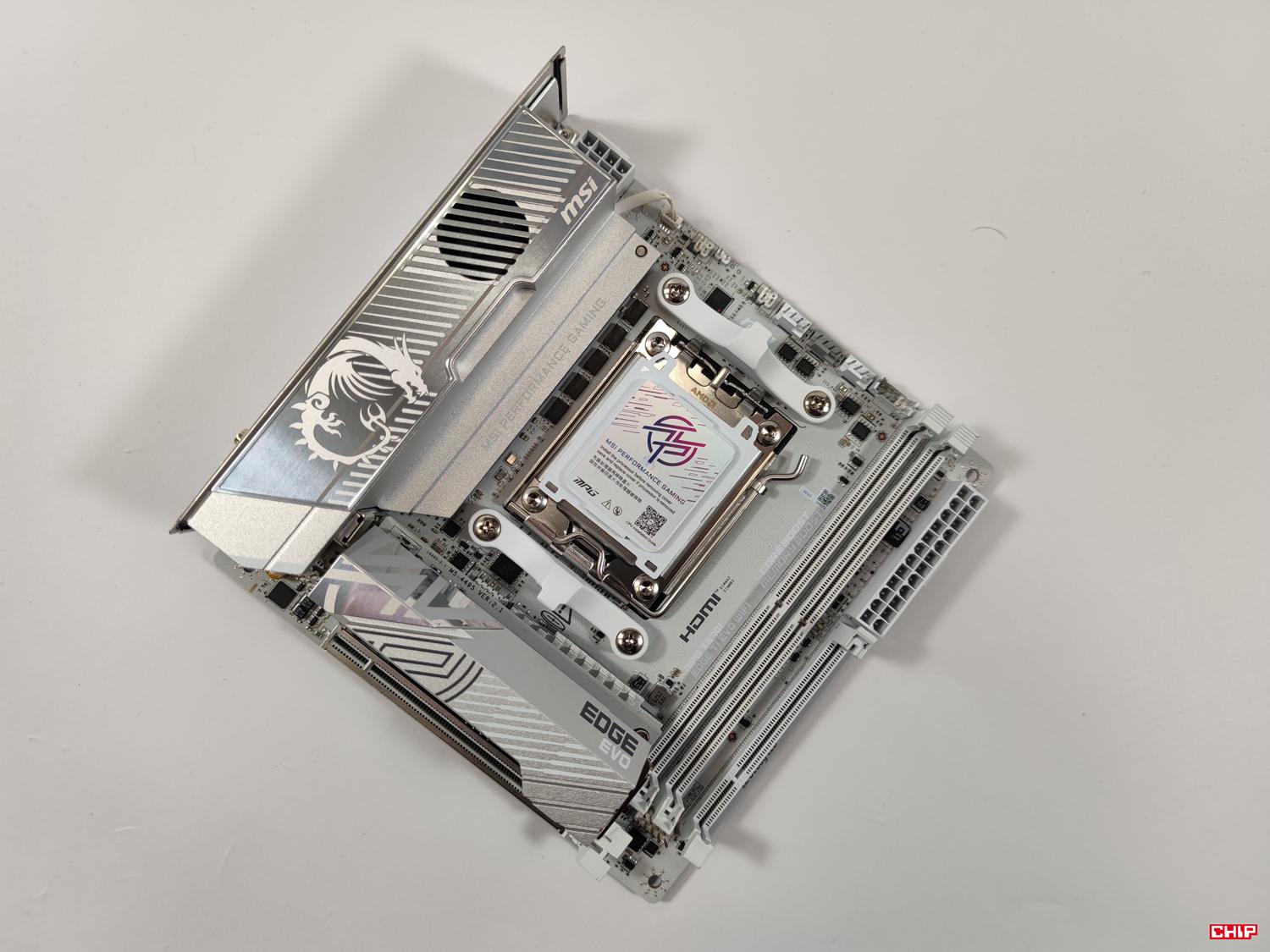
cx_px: 635
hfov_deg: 69.4
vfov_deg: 54.9
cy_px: 476
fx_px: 917
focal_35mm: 25
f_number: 1.85
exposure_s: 1/100
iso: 61
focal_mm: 6.78
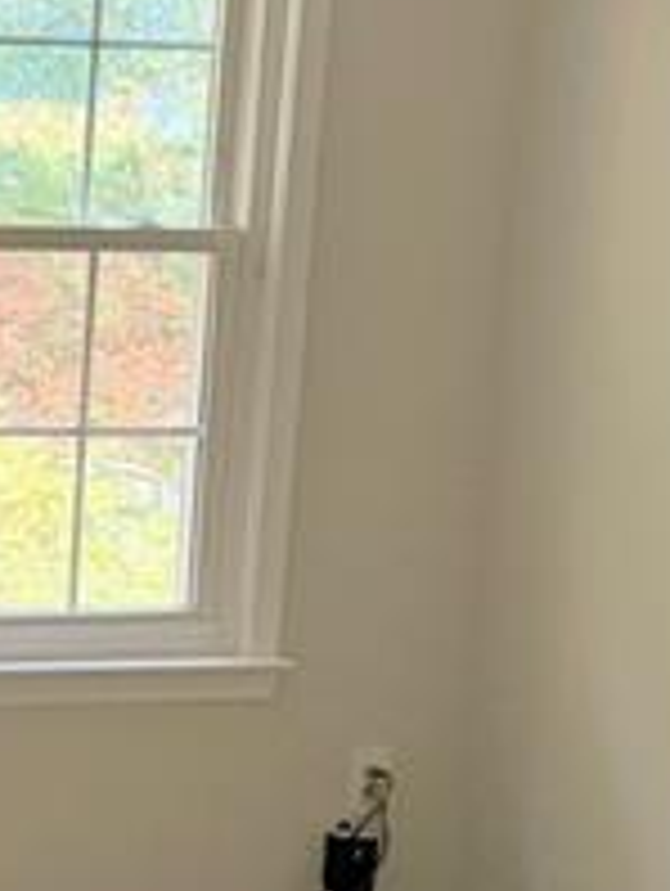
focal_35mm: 93
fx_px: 2395
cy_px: 459
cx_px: -486
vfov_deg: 21.1
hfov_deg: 14.3
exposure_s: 1/143
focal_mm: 6.76
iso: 160
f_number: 1.78
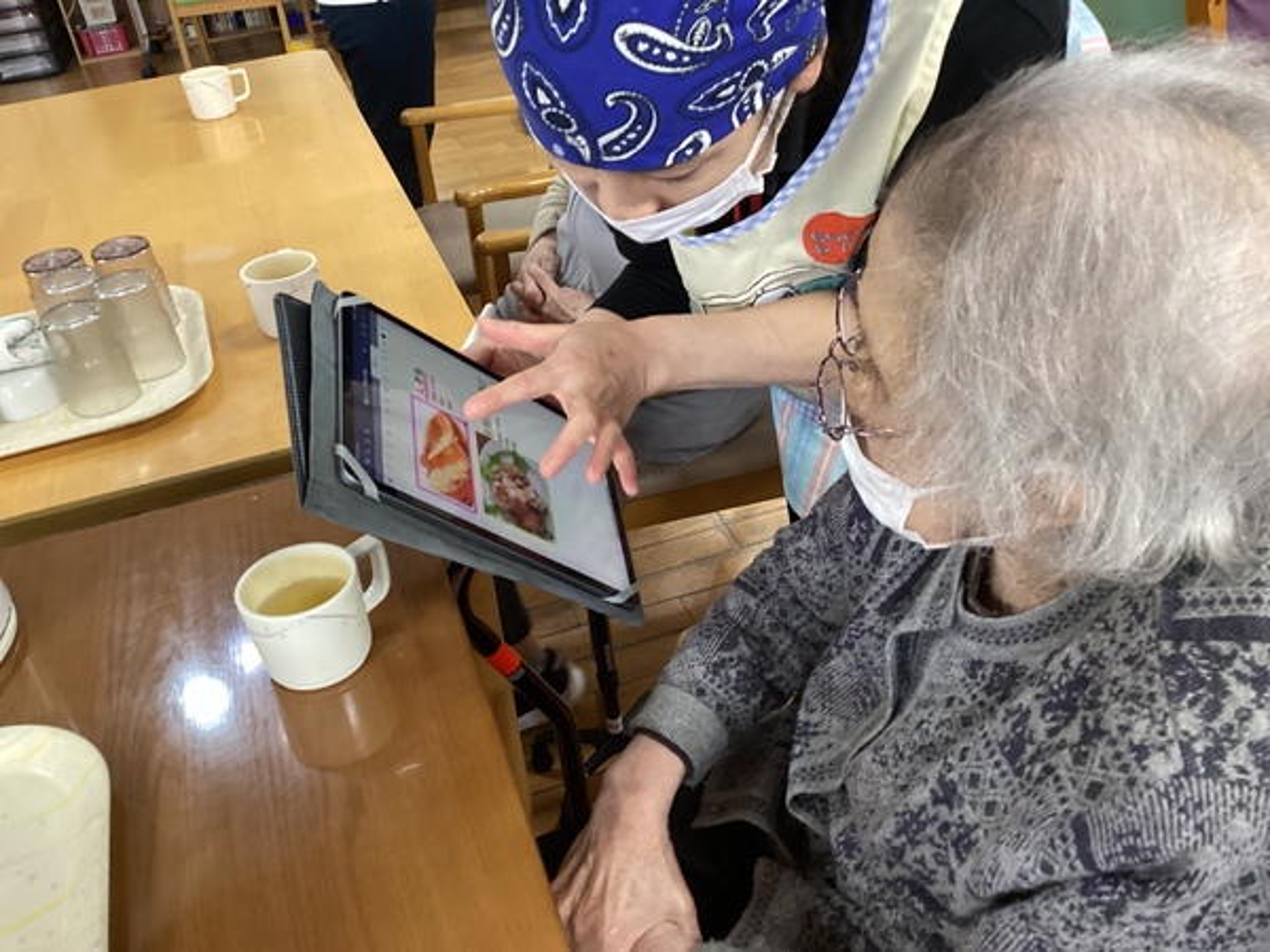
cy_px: 476
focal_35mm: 31
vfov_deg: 45.4
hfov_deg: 58.4
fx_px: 1137
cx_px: 635
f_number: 2.4
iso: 250
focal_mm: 3.3
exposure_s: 1/33
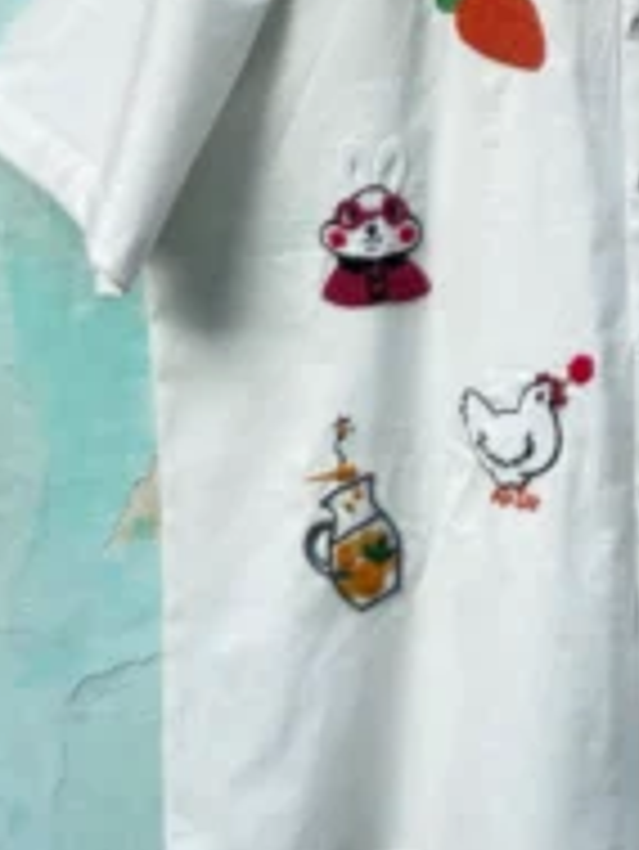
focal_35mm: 110
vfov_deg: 17.6
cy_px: 76
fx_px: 2704
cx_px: 616
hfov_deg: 13.3
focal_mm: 6
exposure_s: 1/153
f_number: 2
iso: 20
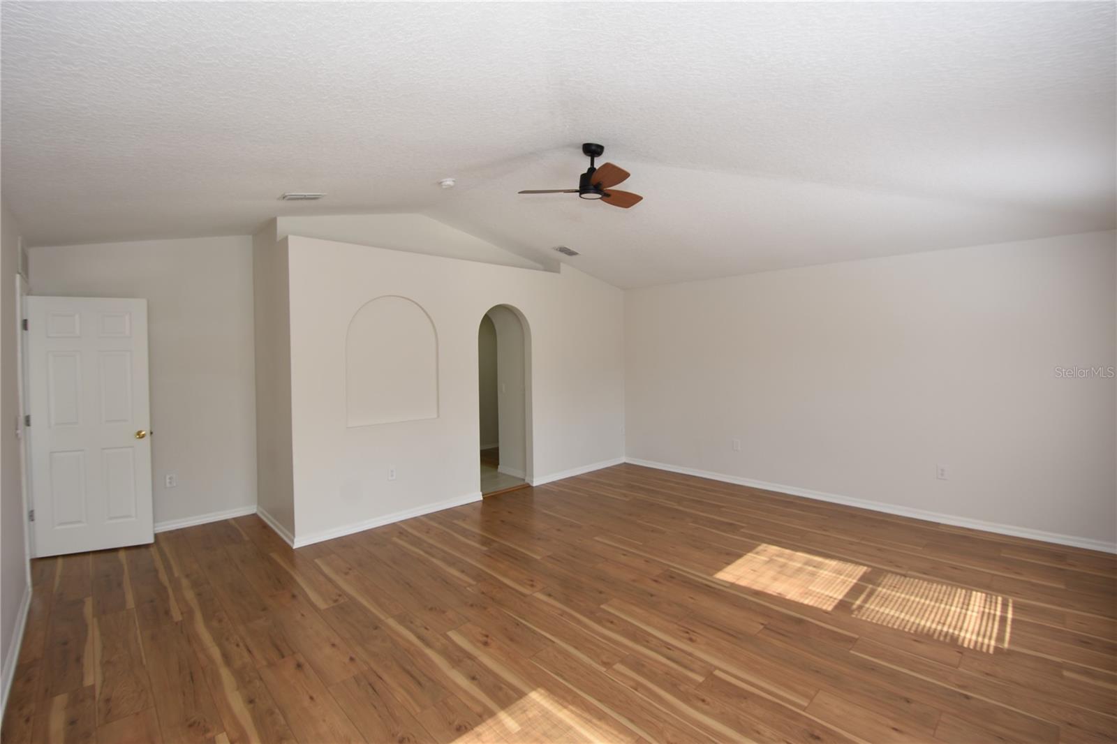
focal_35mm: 15
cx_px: 558
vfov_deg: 77.3
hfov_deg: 100.4
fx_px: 465
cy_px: 372
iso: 100
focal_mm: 10
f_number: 4.5
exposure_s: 1/80
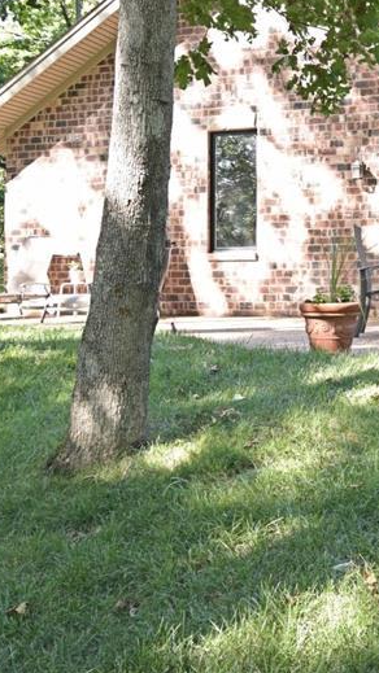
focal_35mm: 46
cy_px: 231
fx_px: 822
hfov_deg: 25.0
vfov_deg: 44.0
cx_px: 355
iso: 100
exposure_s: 1/15
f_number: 4.8
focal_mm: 14
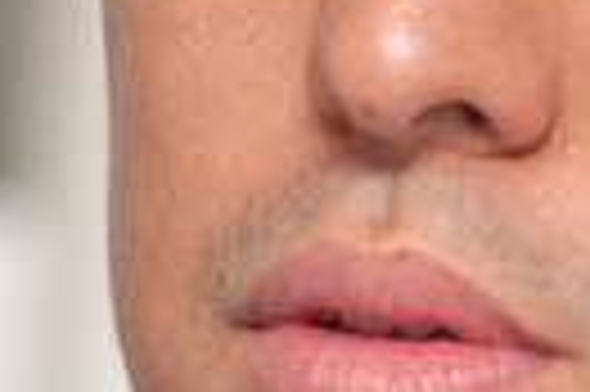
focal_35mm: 1487
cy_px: 369
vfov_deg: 0.9
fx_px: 24340
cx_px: 428
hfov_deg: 1.4
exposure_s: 1/250
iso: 400
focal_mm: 180
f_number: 2.8
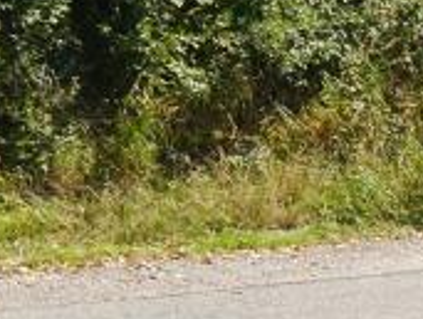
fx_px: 2633
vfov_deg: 6.9
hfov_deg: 8.2
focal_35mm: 215
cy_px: 47
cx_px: 1113
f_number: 6.3
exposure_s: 1/250
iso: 160
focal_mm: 18
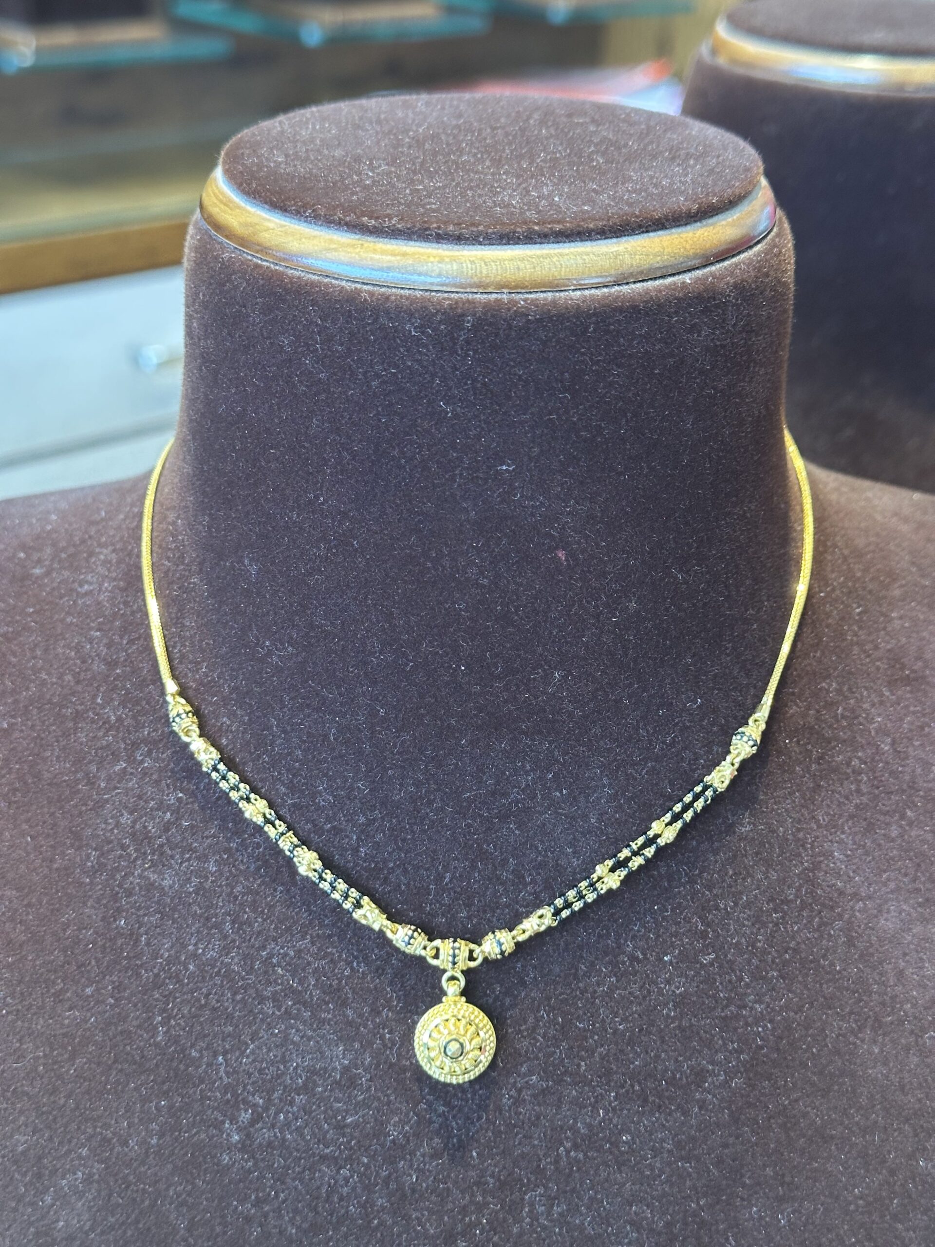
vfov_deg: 39.7
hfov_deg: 30.3
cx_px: 468
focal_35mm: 48
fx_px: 1729
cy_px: 624
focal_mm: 6.86
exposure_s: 1/50
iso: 250
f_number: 1.78
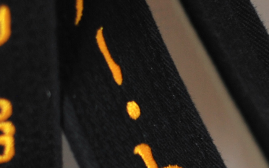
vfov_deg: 4.1
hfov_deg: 6.7
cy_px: 261
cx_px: 237
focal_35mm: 315
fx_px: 2309
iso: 100
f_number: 2.5
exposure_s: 1/60
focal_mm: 50
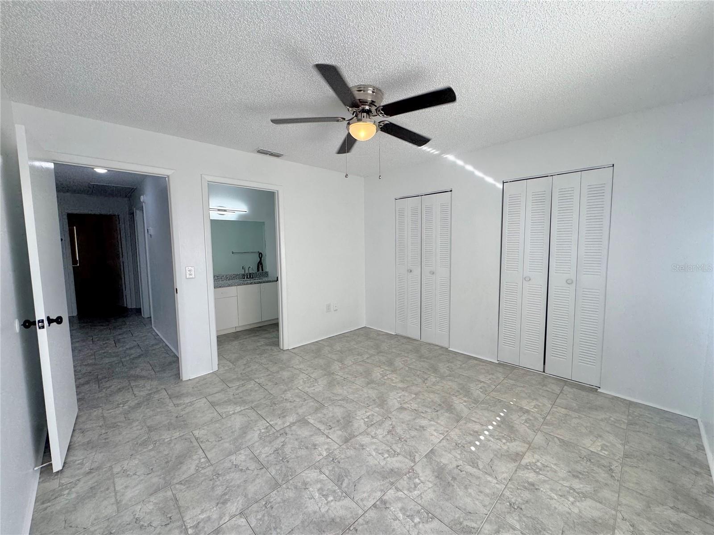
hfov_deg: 102.1
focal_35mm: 14
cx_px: 357
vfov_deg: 85.7
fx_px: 289
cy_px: 268
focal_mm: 2.22
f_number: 2.2
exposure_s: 1/120
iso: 64
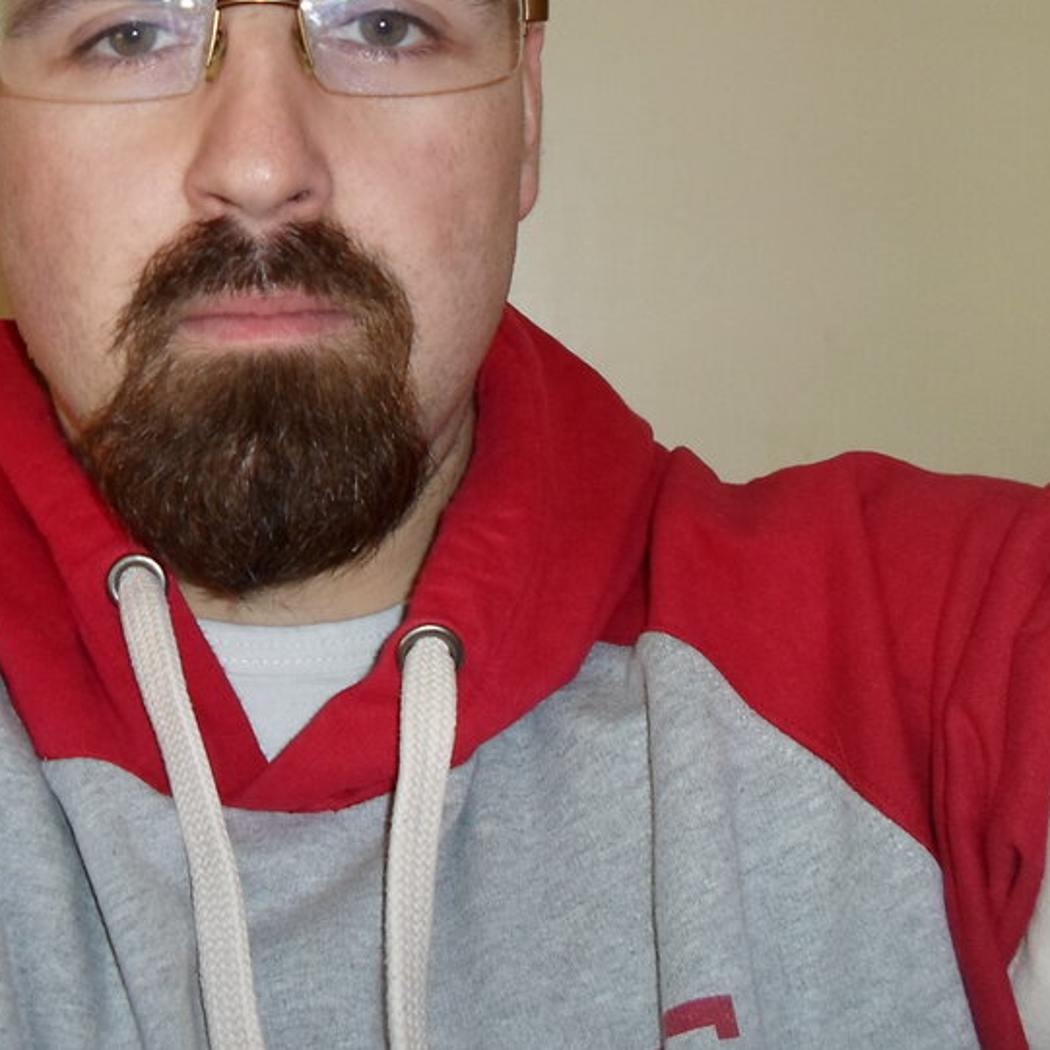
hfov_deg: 33.7
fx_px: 1682
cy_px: 179
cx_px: 221
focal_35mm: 49
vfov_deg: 33.5
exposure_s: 1/30
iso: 100
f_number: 2.5
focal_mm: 4.5
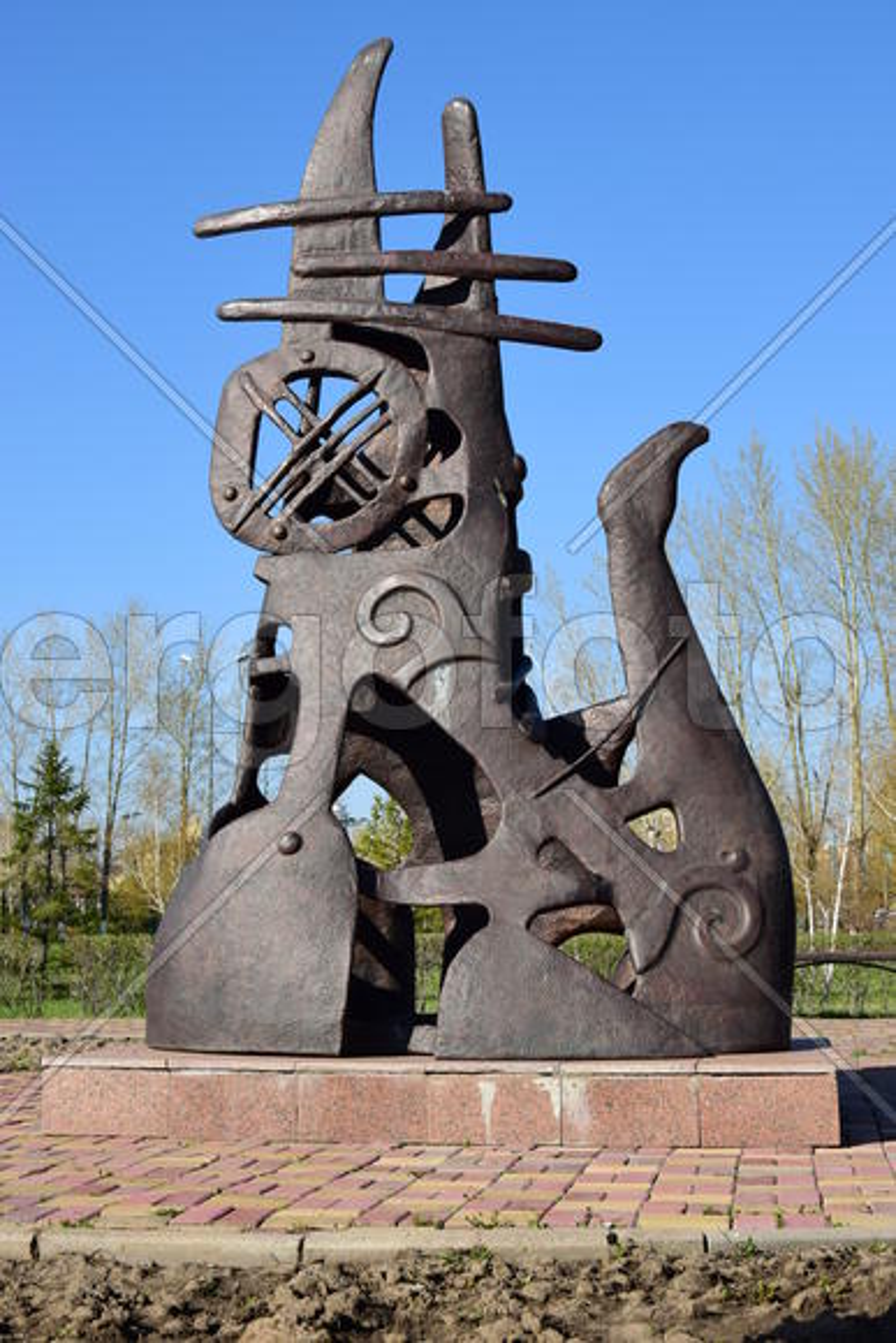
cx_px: 448
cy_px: 672
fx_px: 1903
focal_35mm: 51
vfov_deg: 38.9
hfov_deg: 26.5
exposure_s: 1/250
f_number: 8
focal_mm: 34
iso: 100
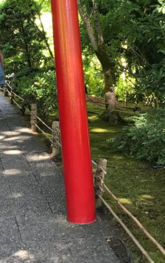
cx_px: 60
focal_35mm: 74
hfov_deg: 17.6
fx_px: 532
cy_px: 42
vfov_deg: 27.1
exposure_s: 1/40
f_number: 1.8
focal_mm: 3.99
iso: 25
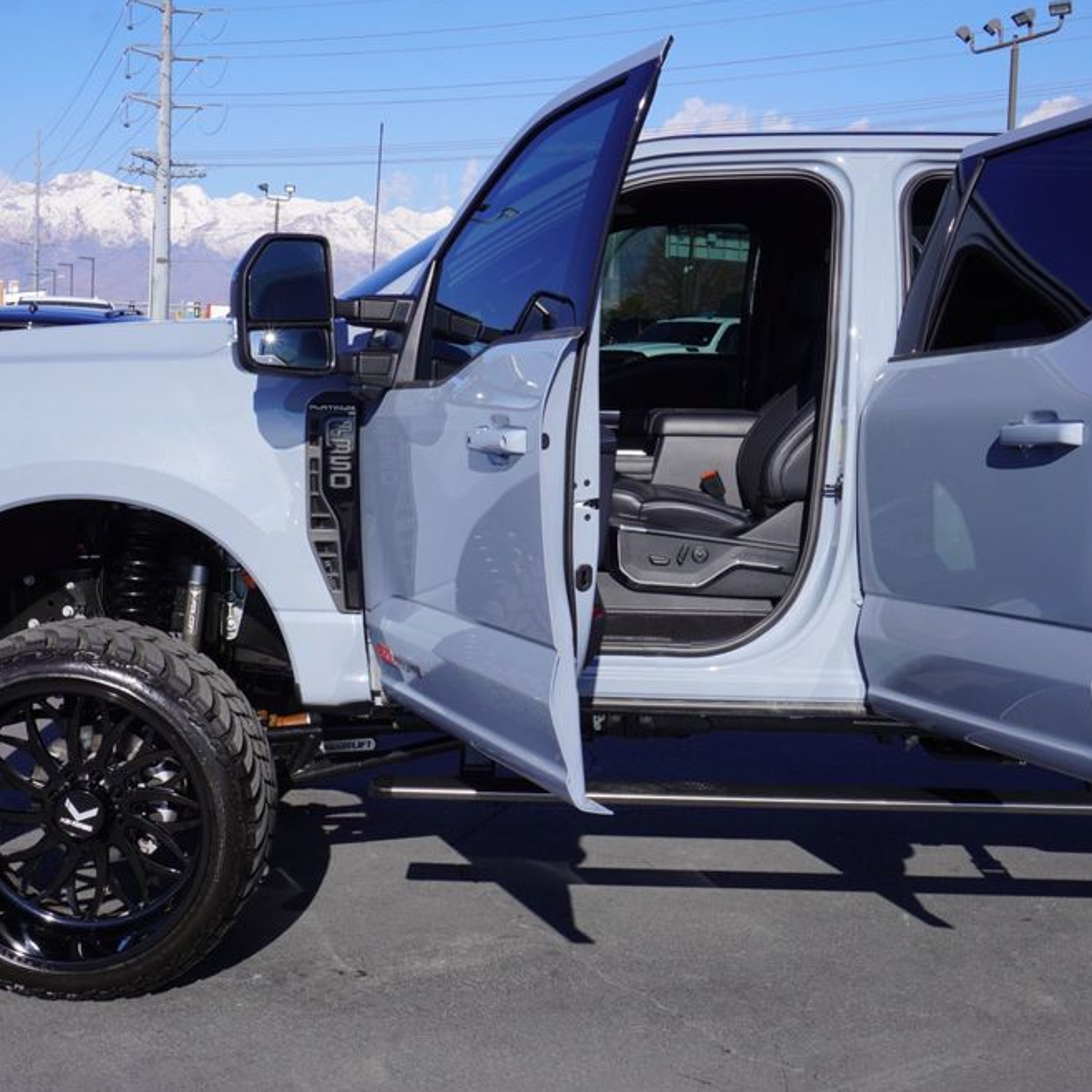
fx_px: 1630
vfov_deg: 37.0
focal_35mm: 46
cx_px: 524
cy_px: 534
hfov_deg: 37.0
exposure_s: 1/160
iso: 100
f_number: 10
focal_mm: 23
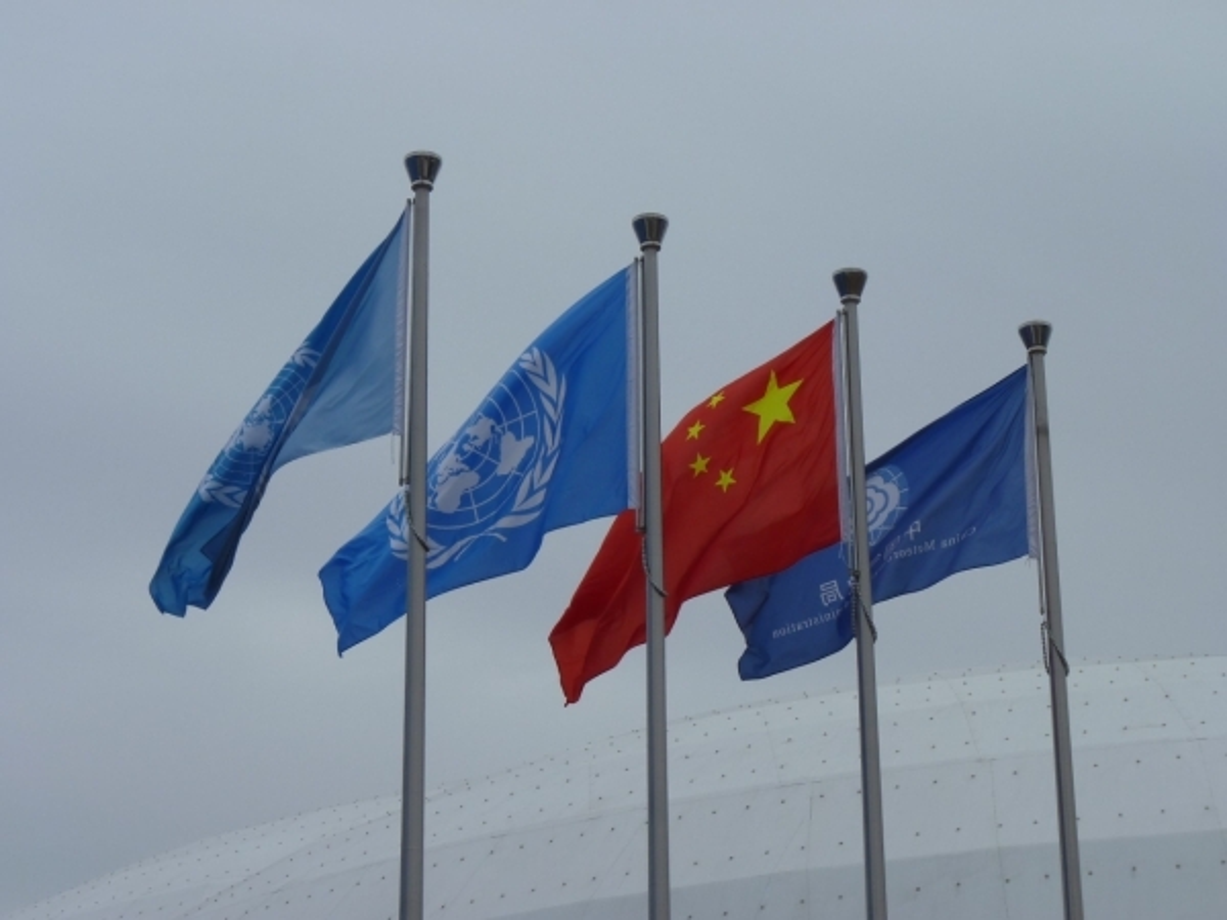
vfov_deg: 16.2
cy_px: 460
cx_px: 614
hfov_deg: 21.5
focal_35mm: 91
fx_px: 3226
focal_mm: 16.1
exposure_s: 1/400
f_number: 5.6
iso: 80
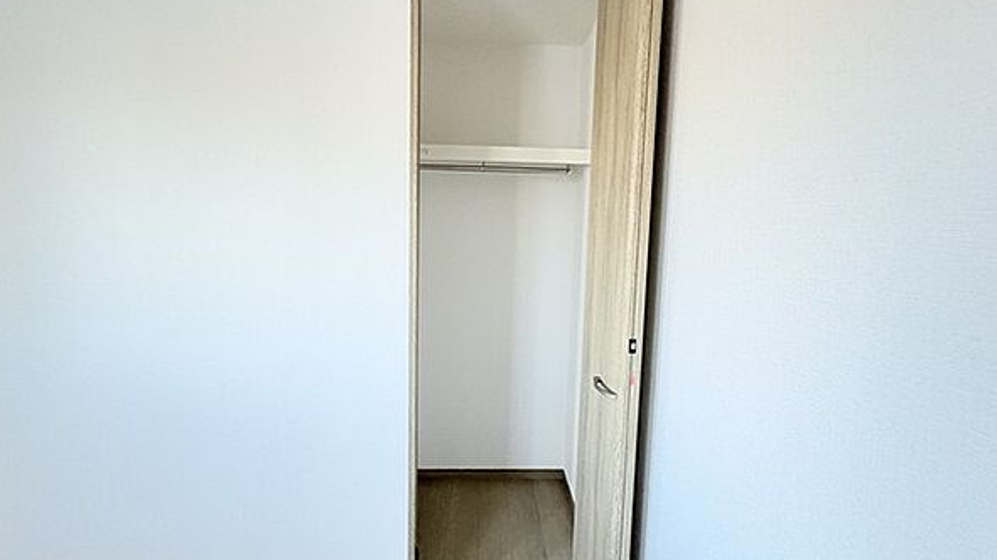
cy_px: 266
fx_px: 423
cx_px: 498
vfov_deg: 67.0
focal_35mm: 16
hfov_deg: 99.4
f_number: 2.2
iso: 800
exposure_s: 1/60
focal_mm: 2.22
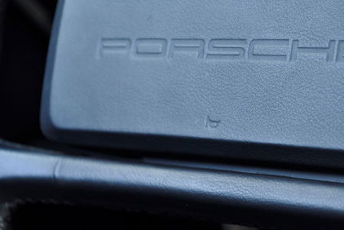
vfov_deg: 8.7
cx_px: 267
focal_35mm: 158
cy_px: 59
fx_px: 1511
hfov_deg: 12.9
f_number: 4.8
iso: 500
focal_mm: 58
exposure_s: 1/30
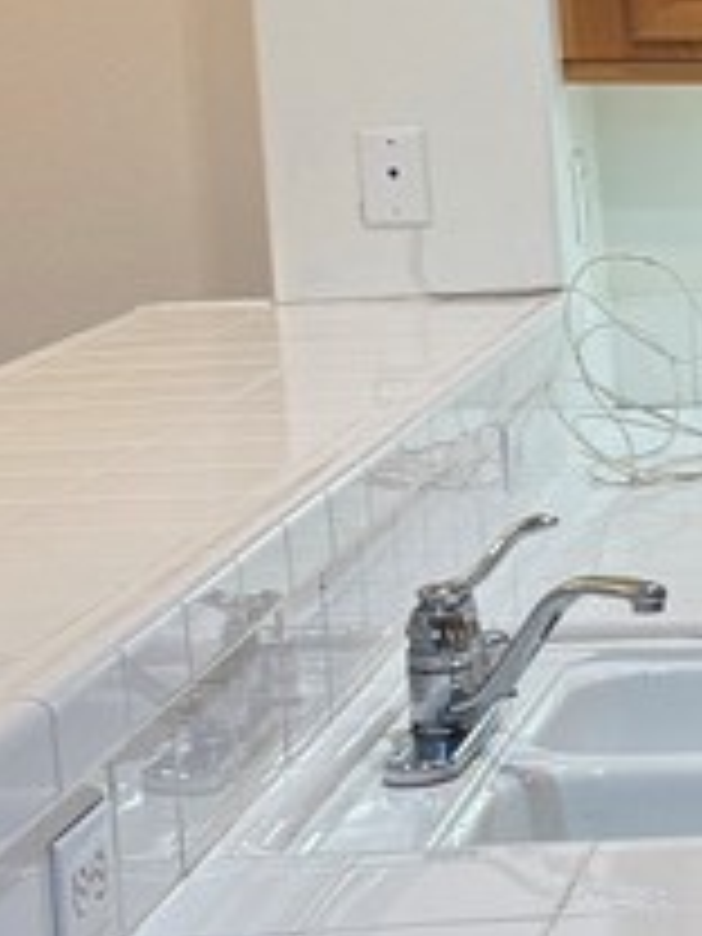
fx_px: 3191
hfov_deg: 11.1
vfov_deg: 16.7
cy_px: 526
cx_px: 1503
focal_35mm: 118
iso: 100
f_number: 1.78
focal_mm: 6.76
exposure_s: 1/60
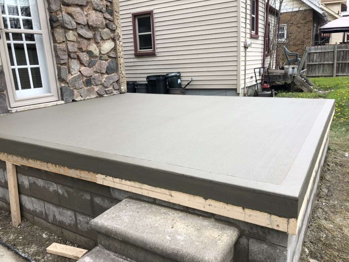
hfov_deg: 63.4
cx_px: 174
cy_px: 131
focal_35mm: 28
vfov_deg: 49.7
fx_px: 282
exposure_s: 1/466
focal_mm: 4
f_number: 1.8
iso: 20
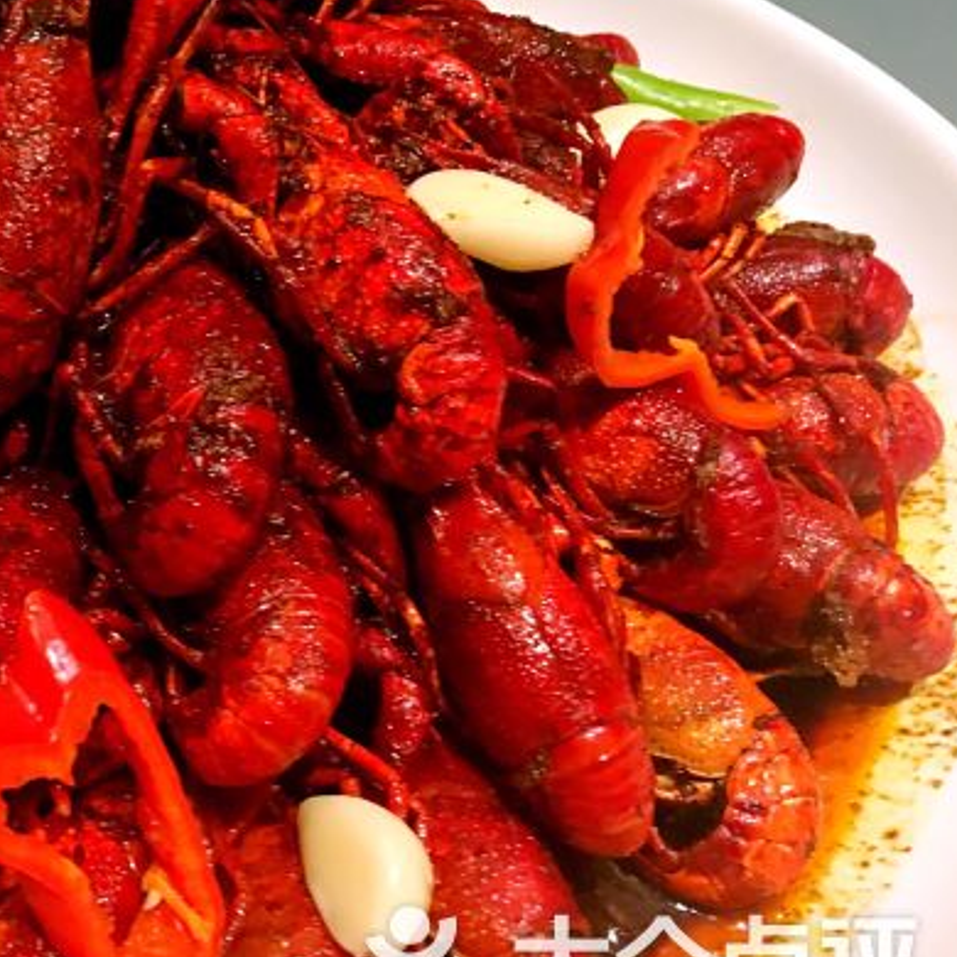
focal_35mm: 46
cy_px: 448
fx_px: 1439
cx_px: 123
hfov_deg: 35.0
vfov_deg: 36.8
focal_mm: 4.15
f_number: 2.2
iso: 80
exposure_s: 1/10
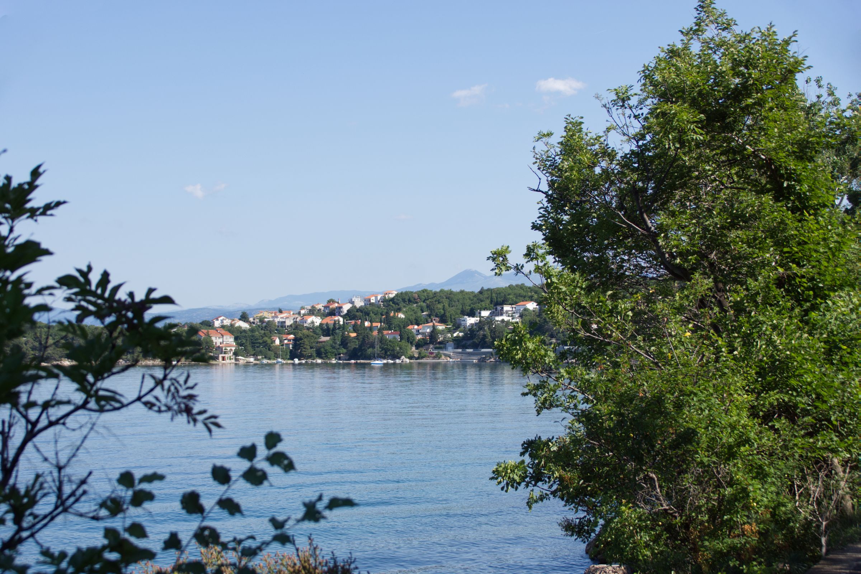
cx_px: 430
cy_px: 287
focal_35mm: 75
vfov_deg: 18.2
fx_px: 1794
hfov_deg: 27.0
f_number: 5.6
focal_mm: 50
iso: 100
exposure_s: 1/320
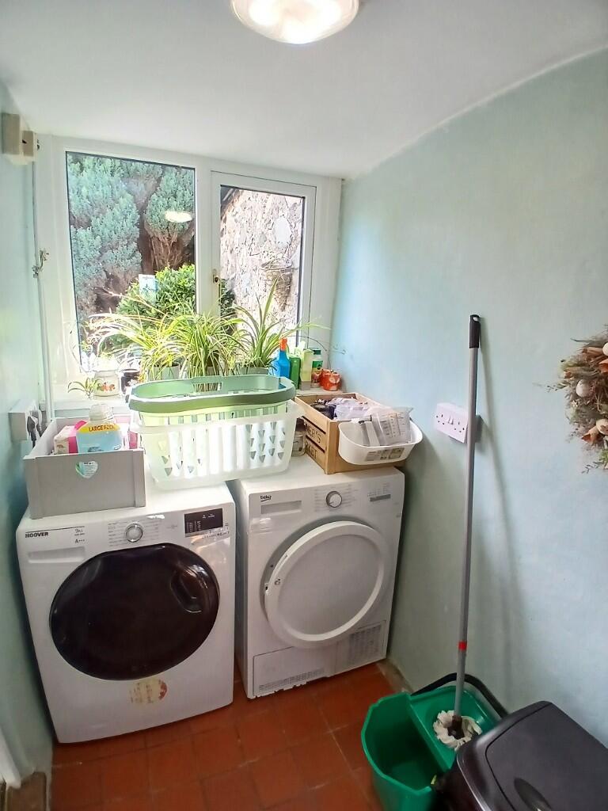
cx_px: 304
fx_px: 398
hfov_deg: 74.7
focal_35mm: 17
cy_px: 406
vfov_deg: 91.0
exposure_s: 1/50
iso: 80
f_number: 2.2
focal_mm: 1.4
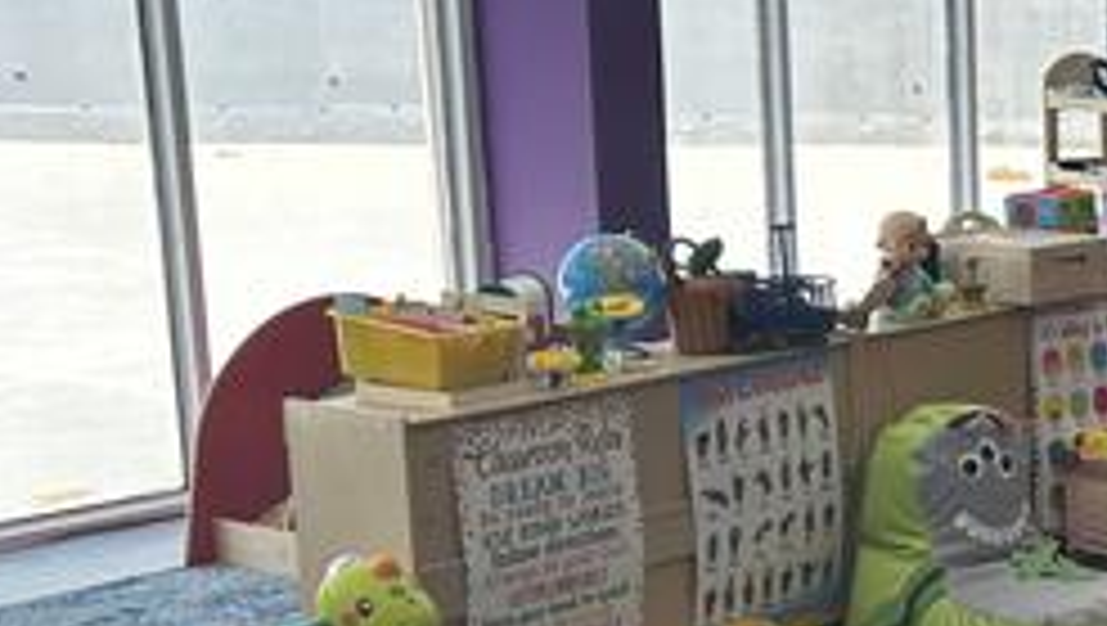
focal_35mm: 92
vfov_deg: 13.1
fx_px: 2703
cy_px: 513
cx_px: 1616
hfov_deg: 20.2
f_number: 1.5
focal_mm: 5.7
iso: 50
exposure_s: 1/166
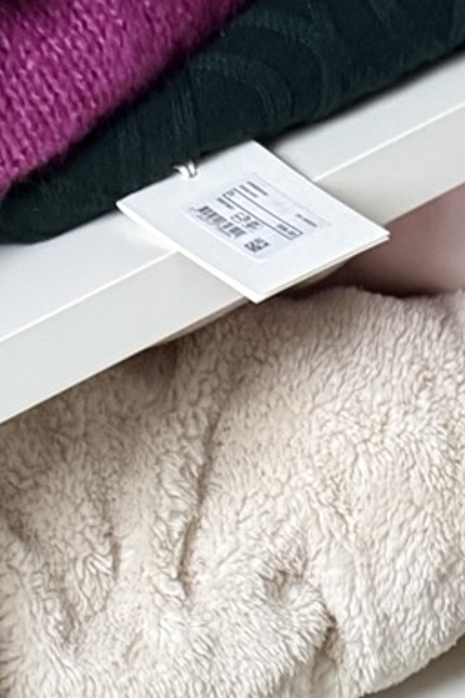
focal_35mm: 130
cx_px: 498
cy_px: 1709
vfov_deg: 12.3
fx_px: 2519
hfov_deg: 10.4
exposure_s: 1/50
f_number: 1.78
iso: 400
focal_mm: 6.76
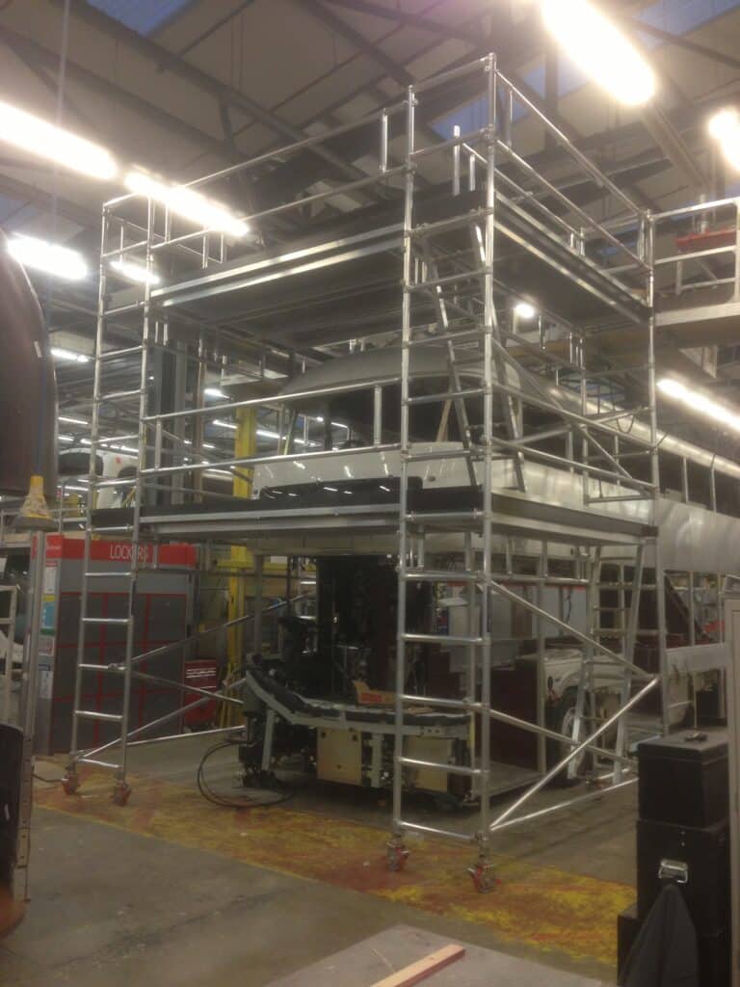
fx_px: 941
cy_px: 494
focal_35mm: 33
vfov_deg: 55.4
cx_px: 370
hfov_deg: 42.9
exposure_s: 1/20
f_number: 2.4
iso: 125
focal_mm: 4.13
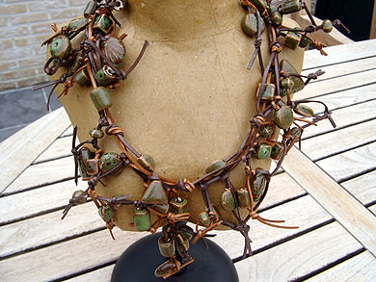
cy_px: 141
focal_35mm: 37
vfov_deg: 38.7
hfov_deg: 50.1
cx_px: 188
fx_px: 402
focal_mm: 7.6
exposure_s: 1/640
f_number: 5
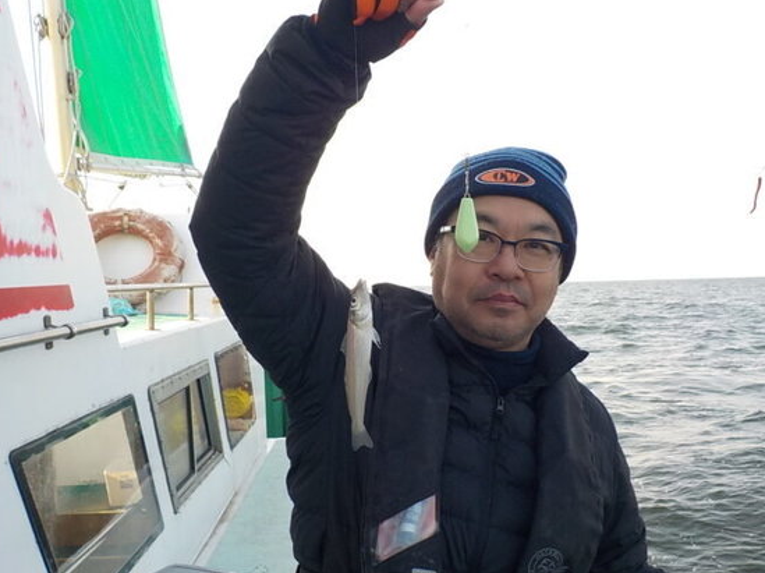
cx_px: 411
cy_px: 330
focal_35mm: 35
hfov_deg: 52.6
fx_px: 773
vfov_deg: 40.5
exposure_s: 1/400
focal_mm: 4.1
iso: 125
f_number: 3.3
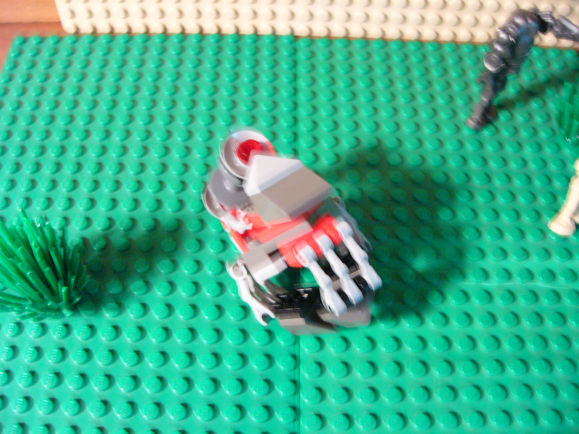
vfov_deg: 39.7
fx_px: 602
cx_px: 290
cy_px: 217
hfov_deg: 51.4
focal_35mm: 36
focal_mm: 6
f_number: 2.8
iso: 200
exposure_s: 1/4
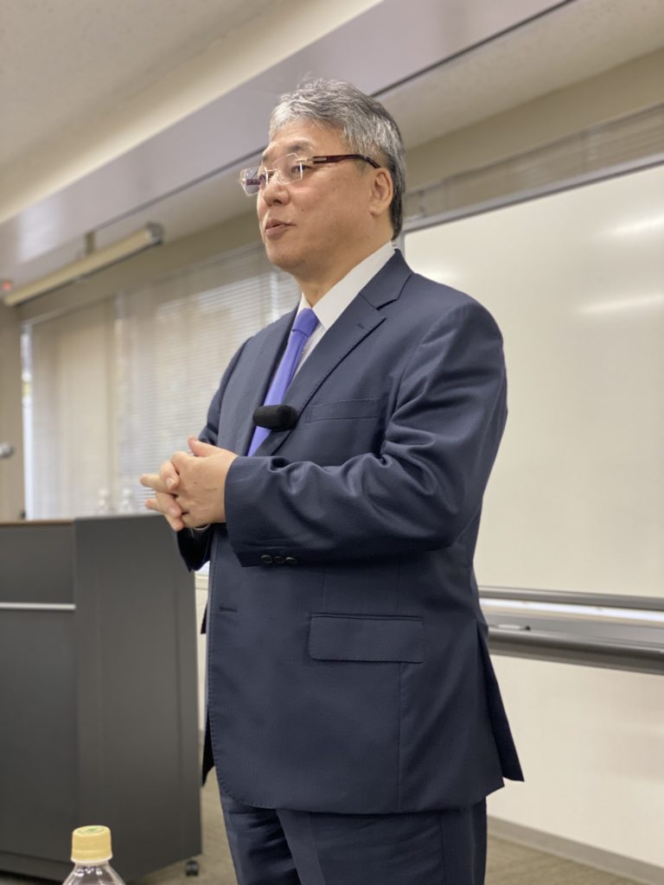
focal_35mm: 52
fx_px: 1330
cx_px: 332
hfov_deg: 28.0
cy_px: 442
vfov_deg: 36.8
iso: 160
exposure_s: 1/50
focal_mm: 6
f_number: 2
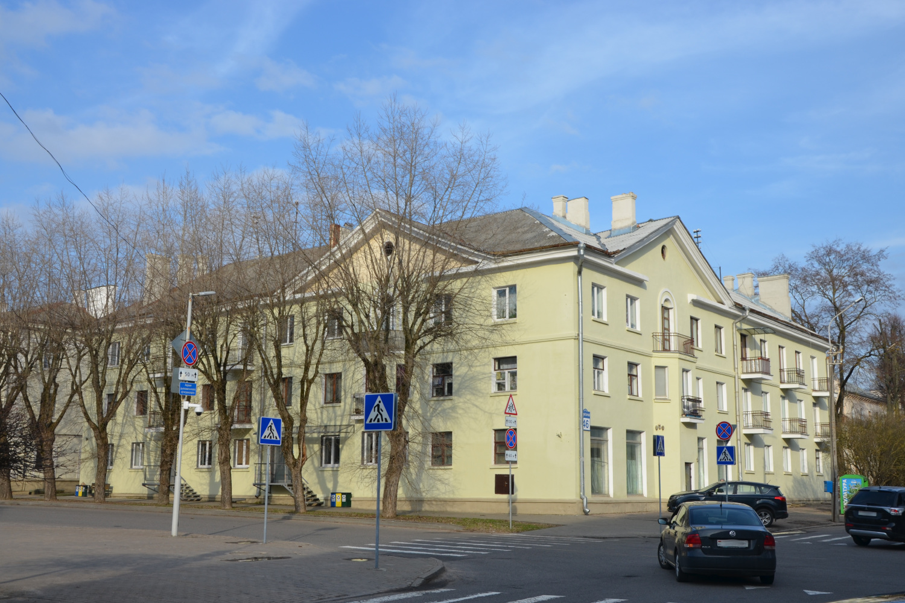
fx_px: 905
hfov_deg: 53.1
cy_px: 302
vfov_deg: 36.9
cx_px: 452
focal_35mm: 36
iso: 125
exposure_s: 1/250
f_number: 8
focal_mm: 24
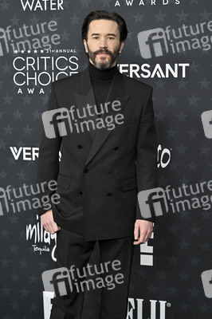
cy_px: 160
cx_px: 106
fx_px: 566
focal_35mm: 64
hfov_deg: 21.2
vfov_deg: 31.4
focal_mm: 64
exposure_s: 1/320
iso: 1250
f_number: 5.6
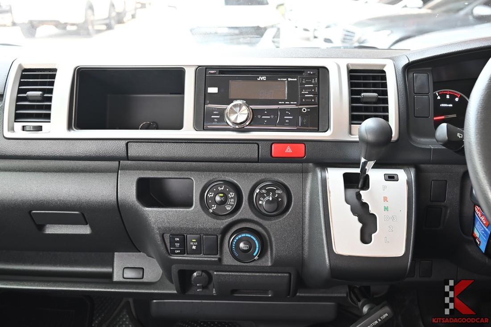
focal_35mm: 36
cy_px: 164
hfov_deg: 53.1
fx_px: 491
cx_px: 246
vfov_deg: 36.9
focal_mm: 36
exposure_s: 1/20
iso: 400
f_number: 5.6
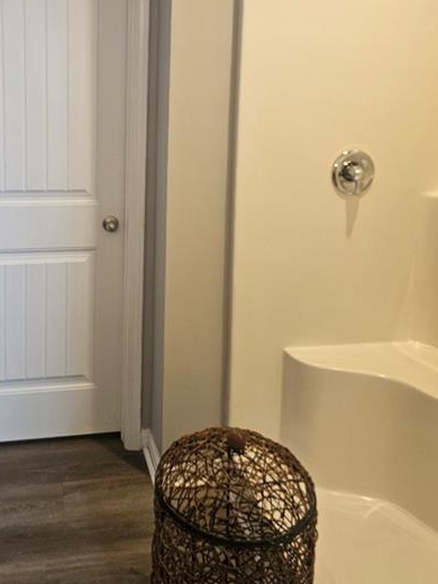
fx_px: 574
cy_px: 158
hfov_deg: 41.1
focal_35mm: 34
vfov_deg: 52.0
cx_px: 138
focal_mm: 6.3
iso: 320
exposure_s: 1/120
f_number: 1.7
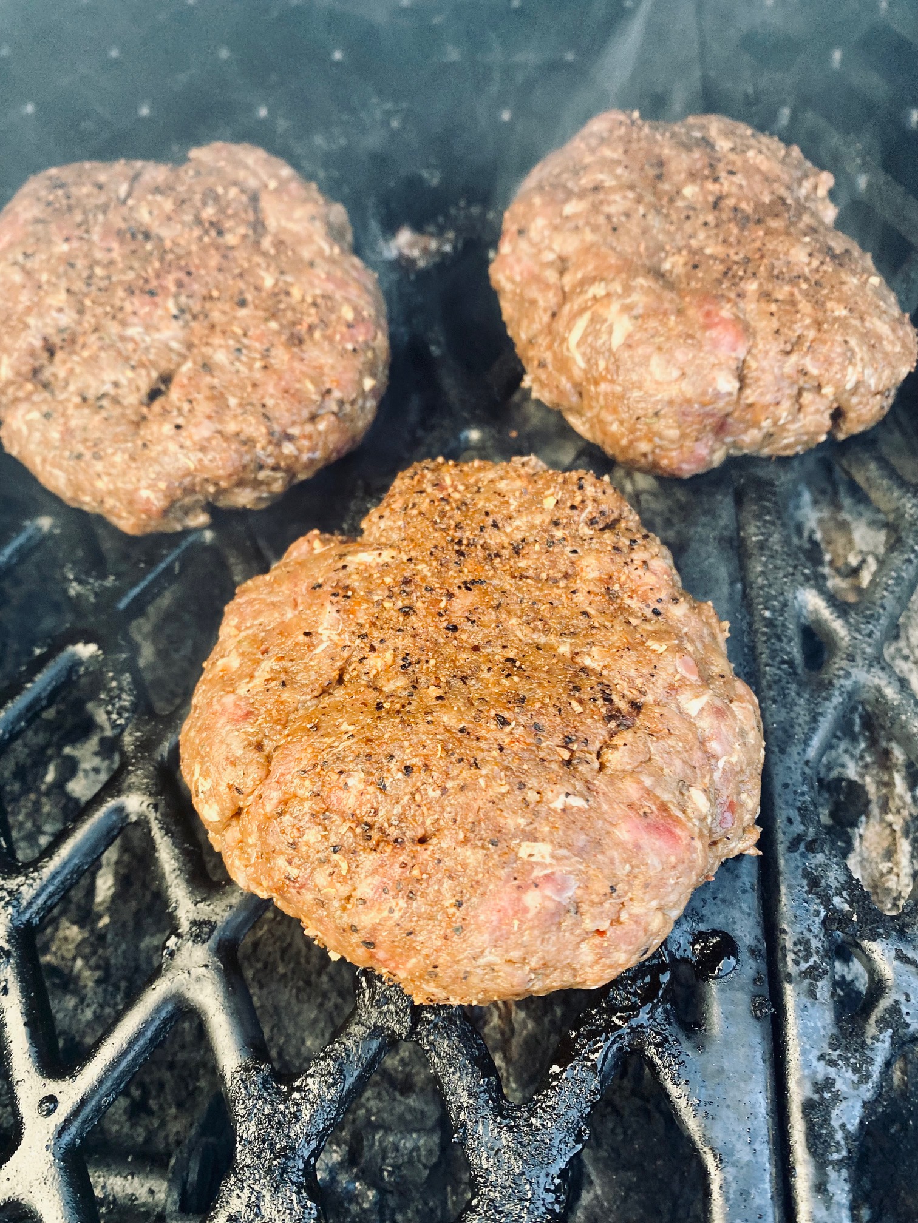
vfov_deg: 67.3
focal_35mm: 26
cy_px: 612
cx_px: 459
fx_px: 919
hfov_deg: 53.1
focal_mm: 4.25
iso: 125
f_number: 1.8
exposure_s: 1/121
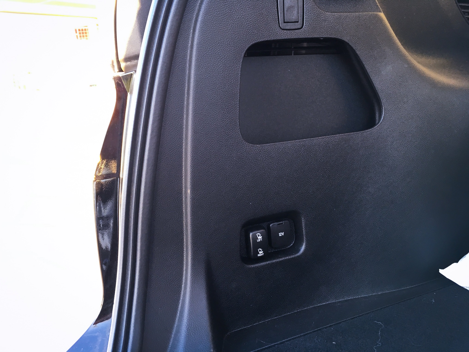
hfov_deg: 61.7
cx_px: 234
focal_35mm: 29
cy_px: 176
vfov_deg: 48.2
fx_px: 393
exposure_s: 1/33
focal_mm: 4.15
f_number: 2.2
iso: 40
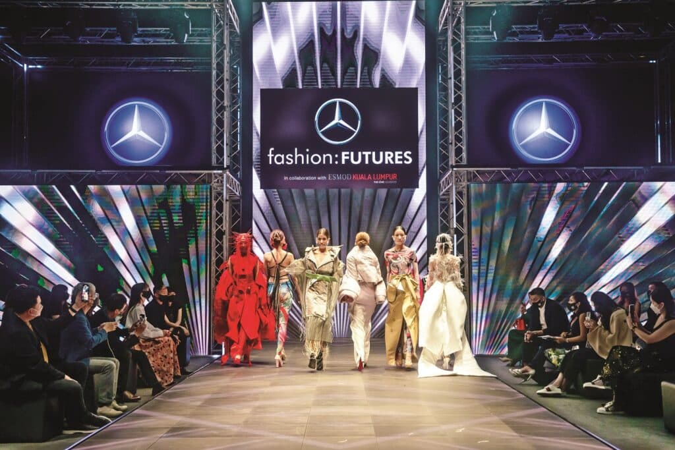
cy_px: 225
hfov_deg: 43.6
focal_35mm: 45
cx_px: 338
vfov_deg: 29.9
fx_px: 844
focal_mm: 45
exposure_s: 1/200
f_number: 4
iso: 1250
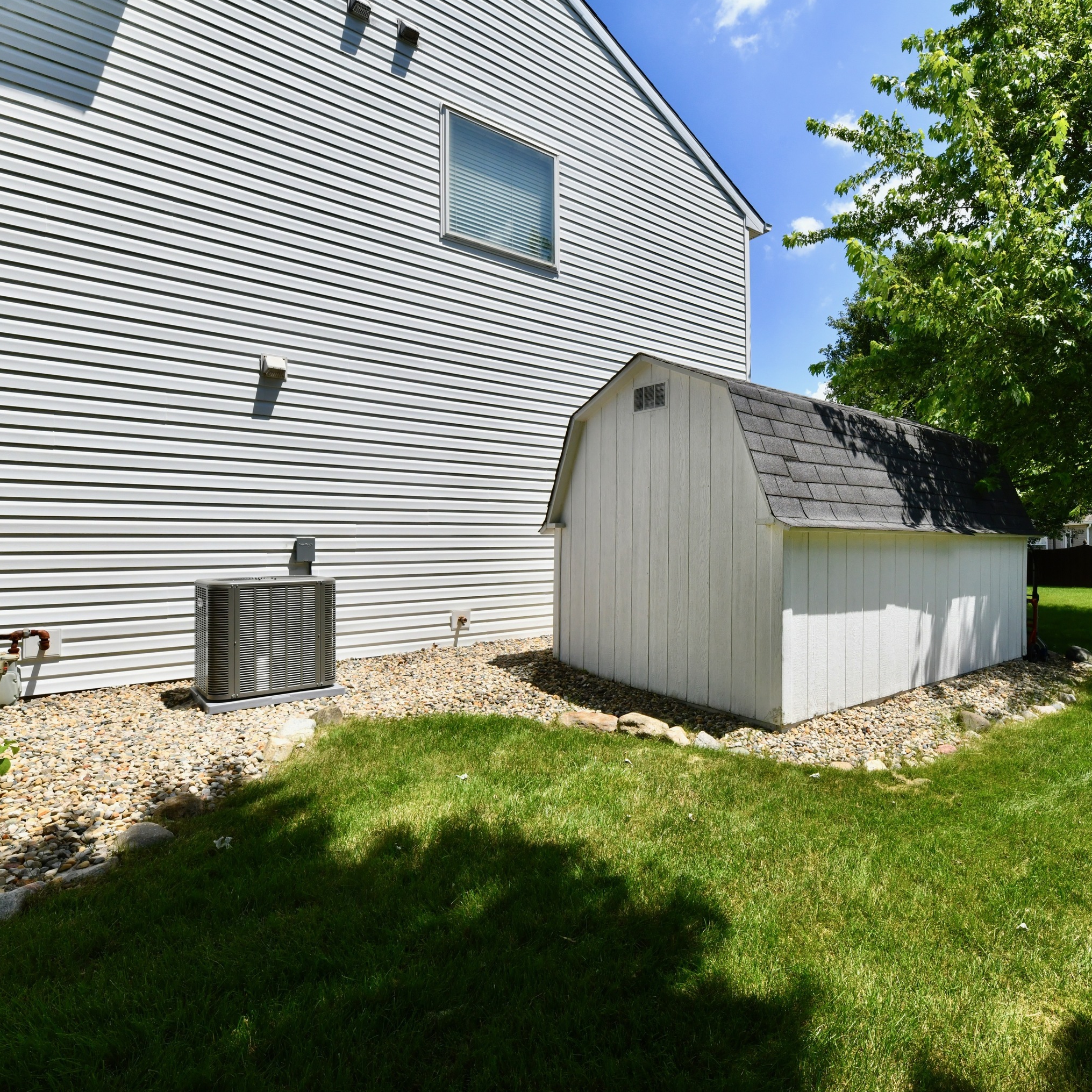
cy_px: 545
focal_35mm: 18
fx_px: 642
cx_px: 702
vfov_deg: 80.7
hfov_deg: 78.8
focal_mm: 14
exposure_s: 1/800
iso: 640
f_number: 14
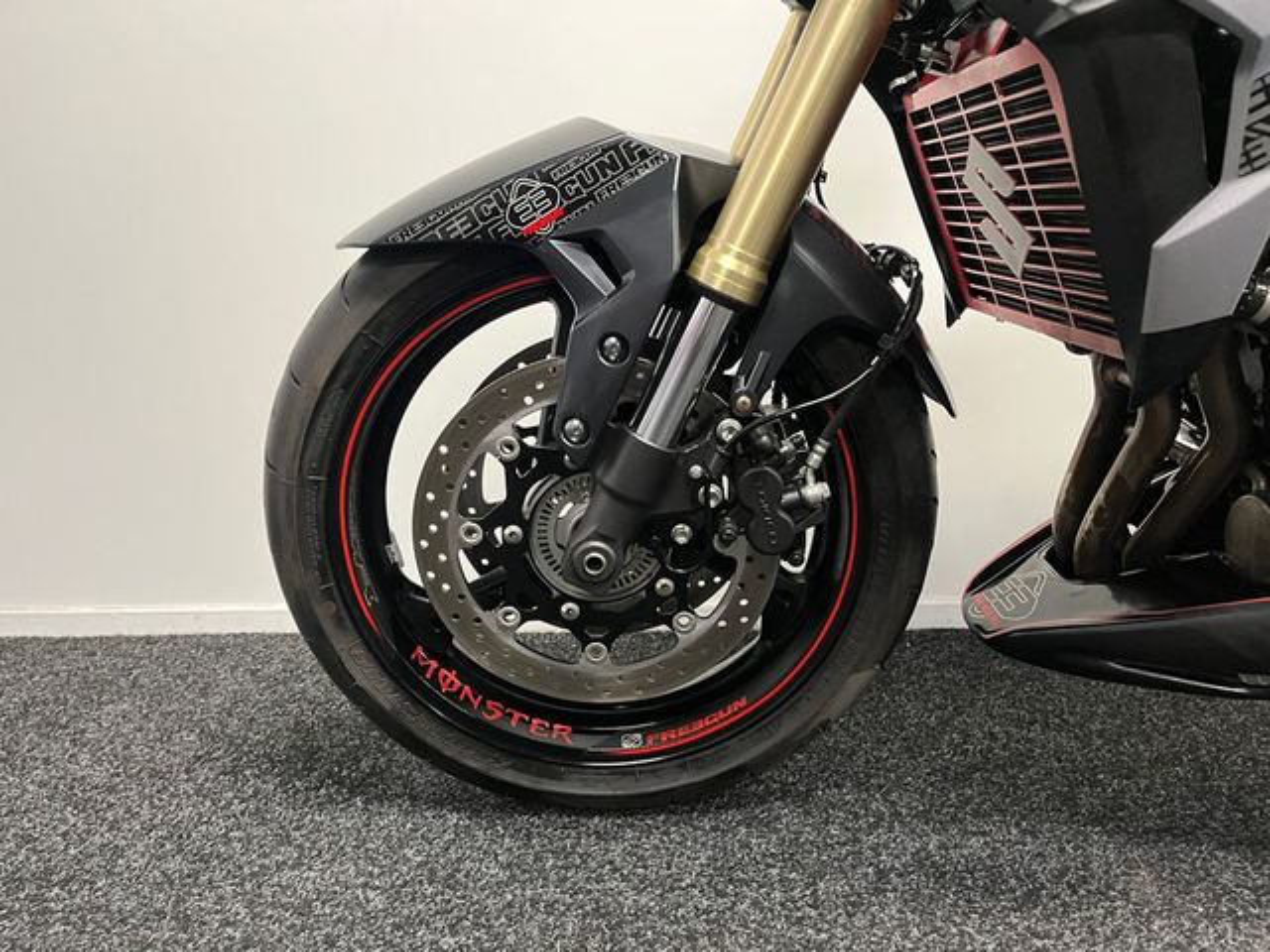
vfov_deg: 53.1
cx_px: 635
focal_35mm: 26
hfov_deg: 67.3
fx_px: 954
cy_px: 476
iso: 250
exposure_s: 1/50
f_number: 1.6
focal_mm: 5.1
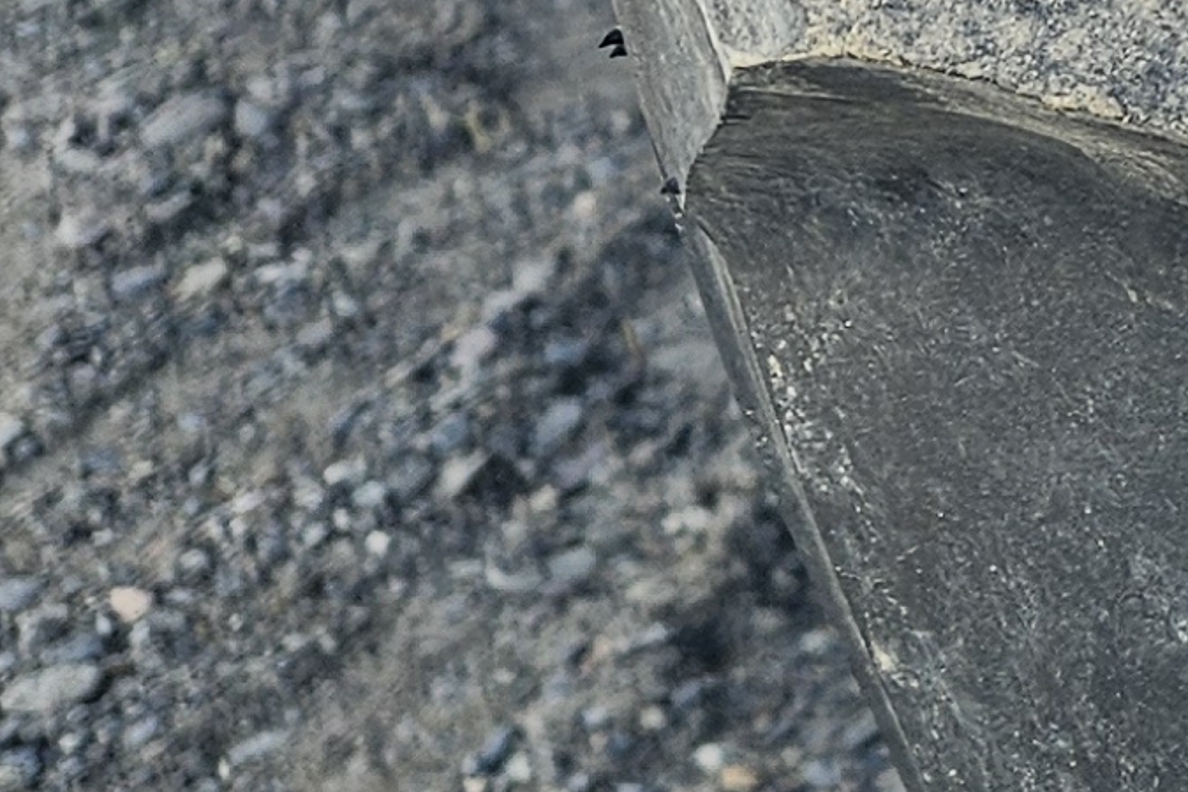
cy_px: 146
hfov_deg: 11.0
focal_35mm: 142
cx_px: 3229
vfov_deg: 9.6
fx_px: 4685
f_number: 1.8
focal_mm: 5.4
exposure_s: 1/323
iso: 25
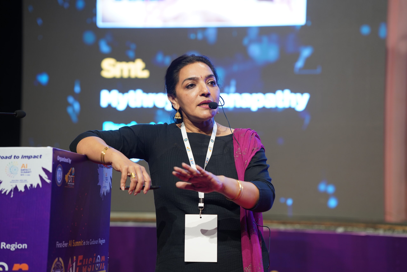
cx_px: 204
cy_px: 136
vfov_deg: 16.1
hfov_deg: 23.9
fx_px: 961
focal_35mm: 85
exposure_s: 1/125
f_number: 2.2
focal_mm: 85
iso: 500
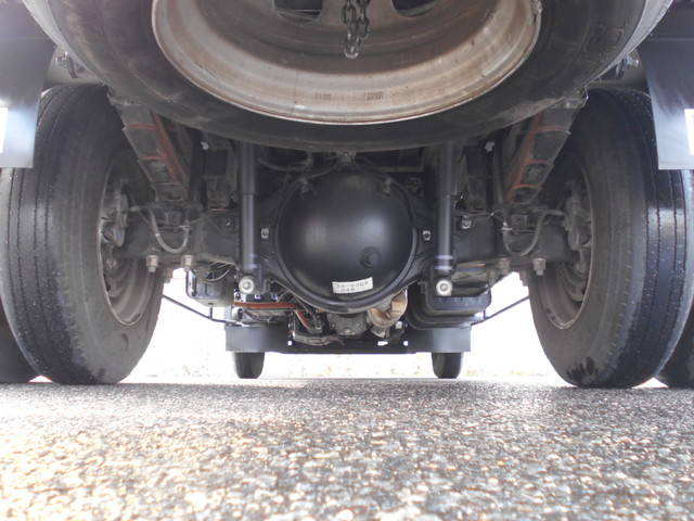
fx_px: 682
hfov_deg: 54.0
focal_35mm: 34
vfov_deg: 41.8
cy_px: 260
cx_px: 347
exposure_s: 1/30
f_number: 3.6
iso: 200
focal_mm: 5.8
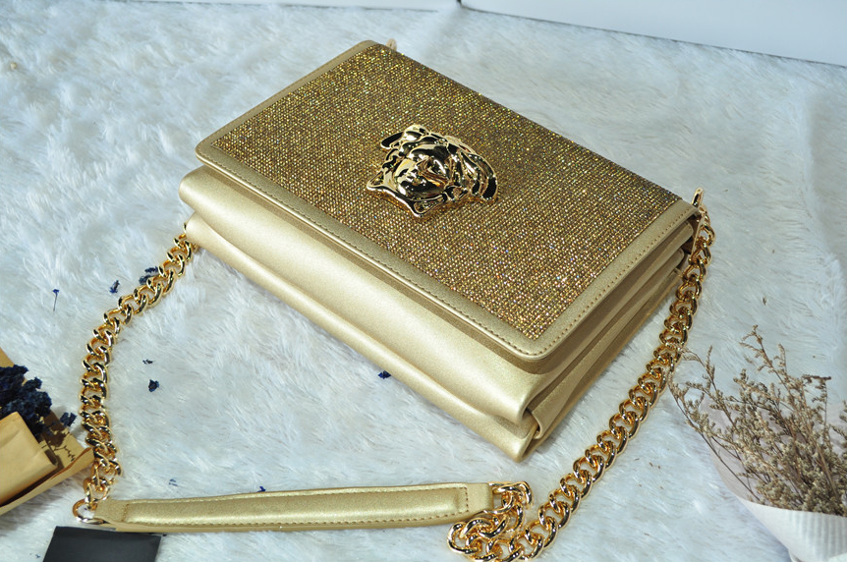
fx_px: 1151
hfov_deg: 40.4
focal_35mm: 49
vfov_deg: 27.4
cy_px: 280
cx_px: 429
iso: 200
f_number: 5.6
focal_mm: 32
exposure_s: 1/30
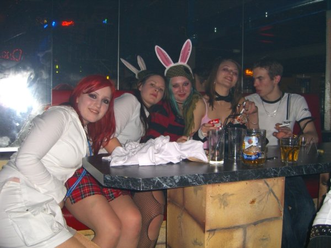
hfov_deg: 49.0
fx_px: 363
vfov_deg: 37.7
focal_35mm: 38
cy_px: 124
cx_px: 166
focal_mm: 7.9
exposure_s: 1/60
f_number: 2.8
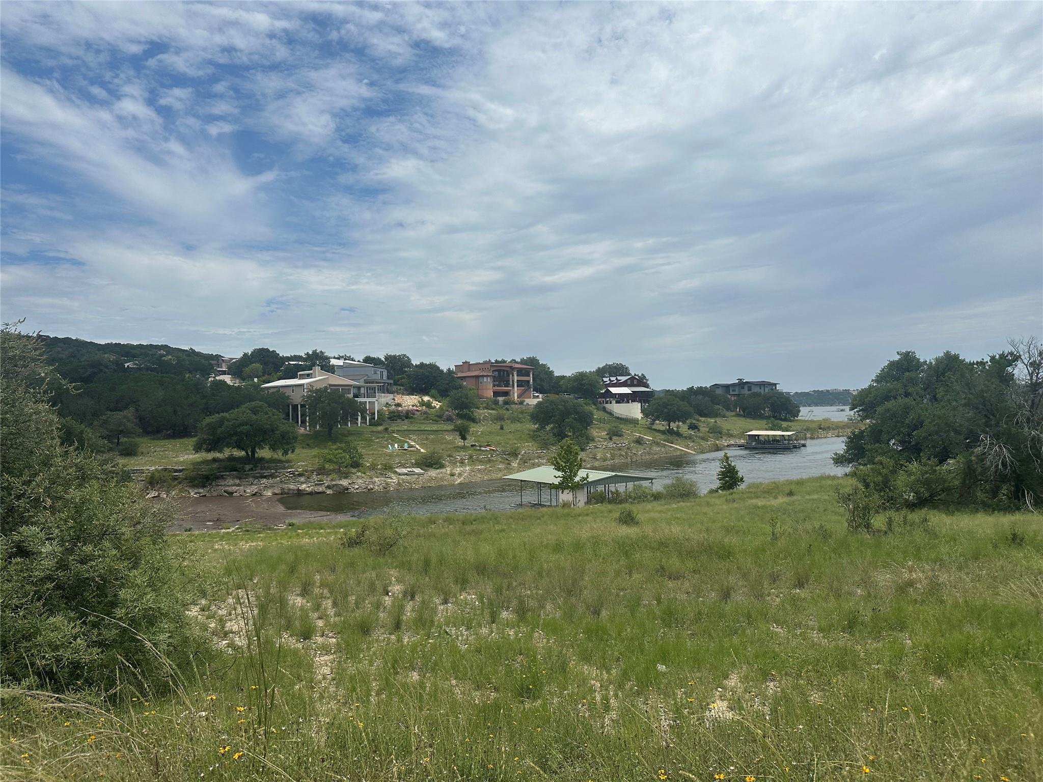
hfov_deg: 71.6
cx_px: 522
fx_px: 723
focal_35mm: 24
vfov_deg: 56.8
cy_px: 391
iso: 80
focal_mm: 6.86
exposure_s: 1/10753
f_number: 1.78
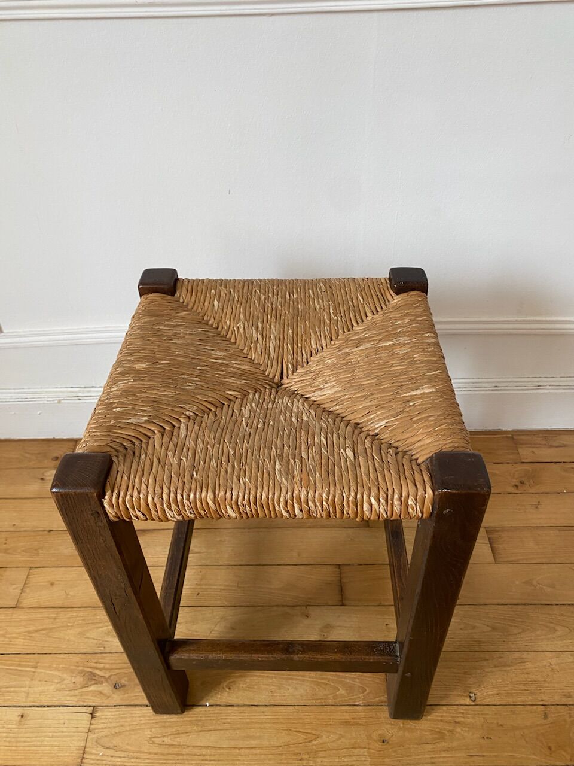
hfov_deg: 53.1
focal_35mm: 26
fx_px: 575
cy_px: 383
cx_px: 287
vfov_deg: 67.3
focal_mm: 4.25
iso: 200
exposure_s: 1/60
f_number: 1.8
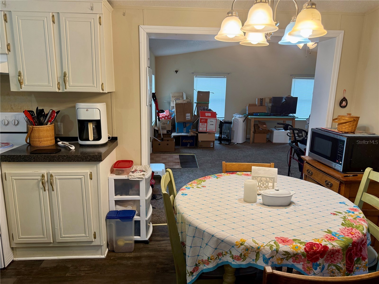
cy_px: 142
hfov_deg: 71.6
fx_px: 263
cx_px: 190
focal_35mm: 24
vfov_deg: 56.8
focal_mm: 6.76
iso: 160
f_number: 1.78
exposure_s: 1/120
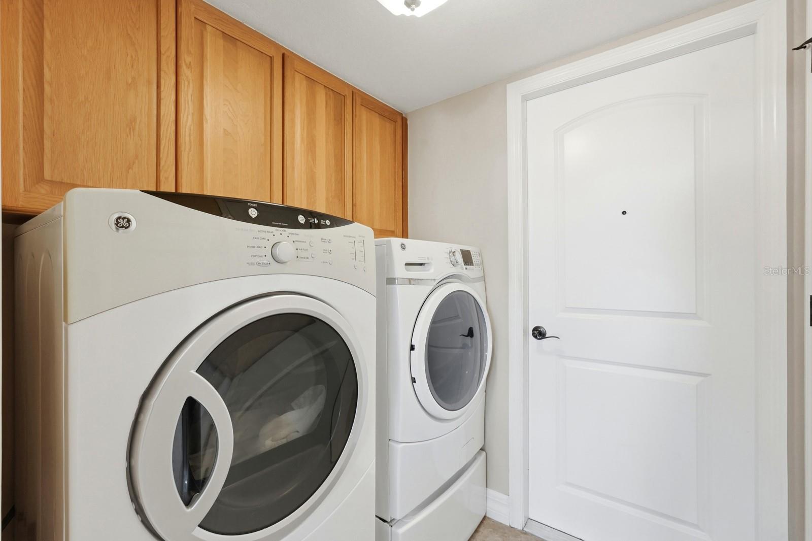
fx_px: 361
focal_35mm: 16
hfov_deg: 96.7
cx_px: 406
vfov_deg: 73.7
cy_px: 270
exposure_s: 1/640
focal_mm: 16
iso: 2500
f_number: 8
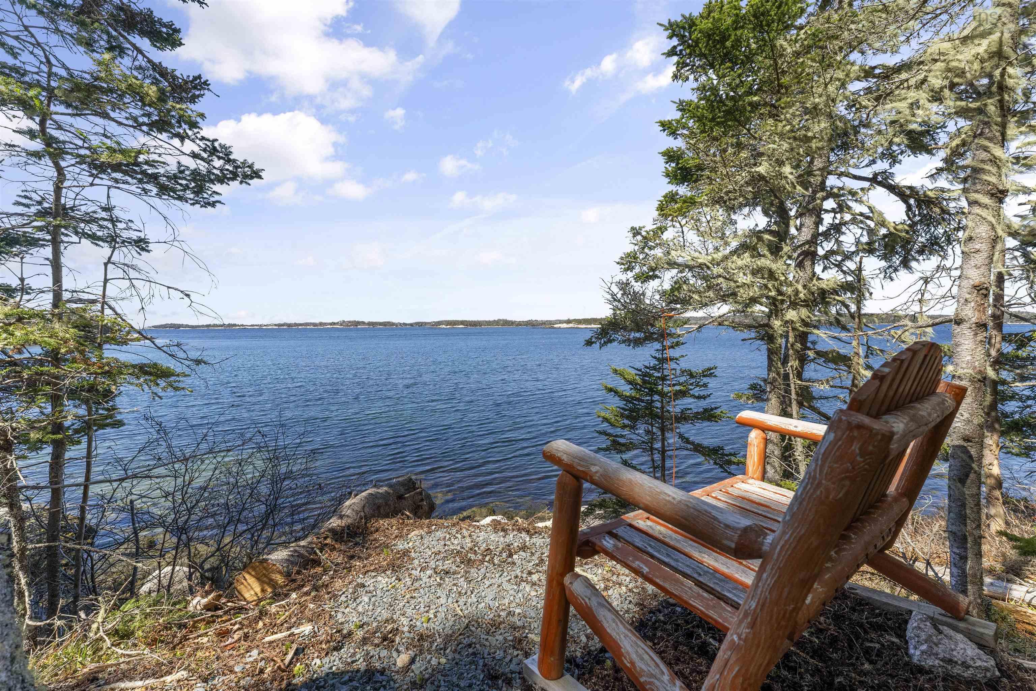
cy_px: 346
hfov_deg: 104.3
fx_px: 403
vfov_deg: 81.2
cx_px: 518
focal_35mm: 14
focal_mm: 14
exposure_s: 1/1600
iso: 640
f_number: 7.1
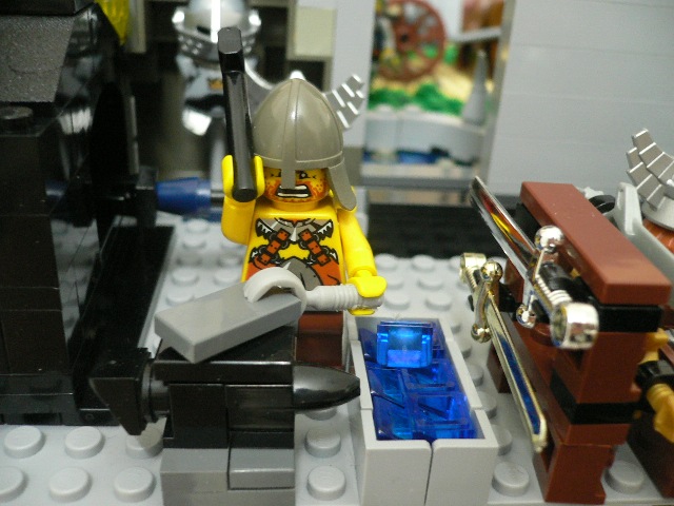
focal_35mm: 35
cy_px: 253
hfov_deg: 52.6
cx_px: 337
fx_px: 681
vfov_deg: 40.7
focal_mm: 5.8
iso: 200
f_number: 2.8
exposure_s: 1/2
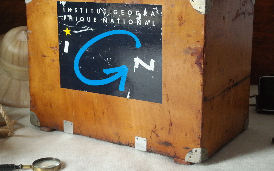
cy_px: 61
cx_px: 134
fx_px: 508
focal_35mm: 68
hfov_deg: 30.2
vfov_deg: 19.1
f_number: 5.6
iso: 3200
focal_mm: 32
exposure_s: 1/30
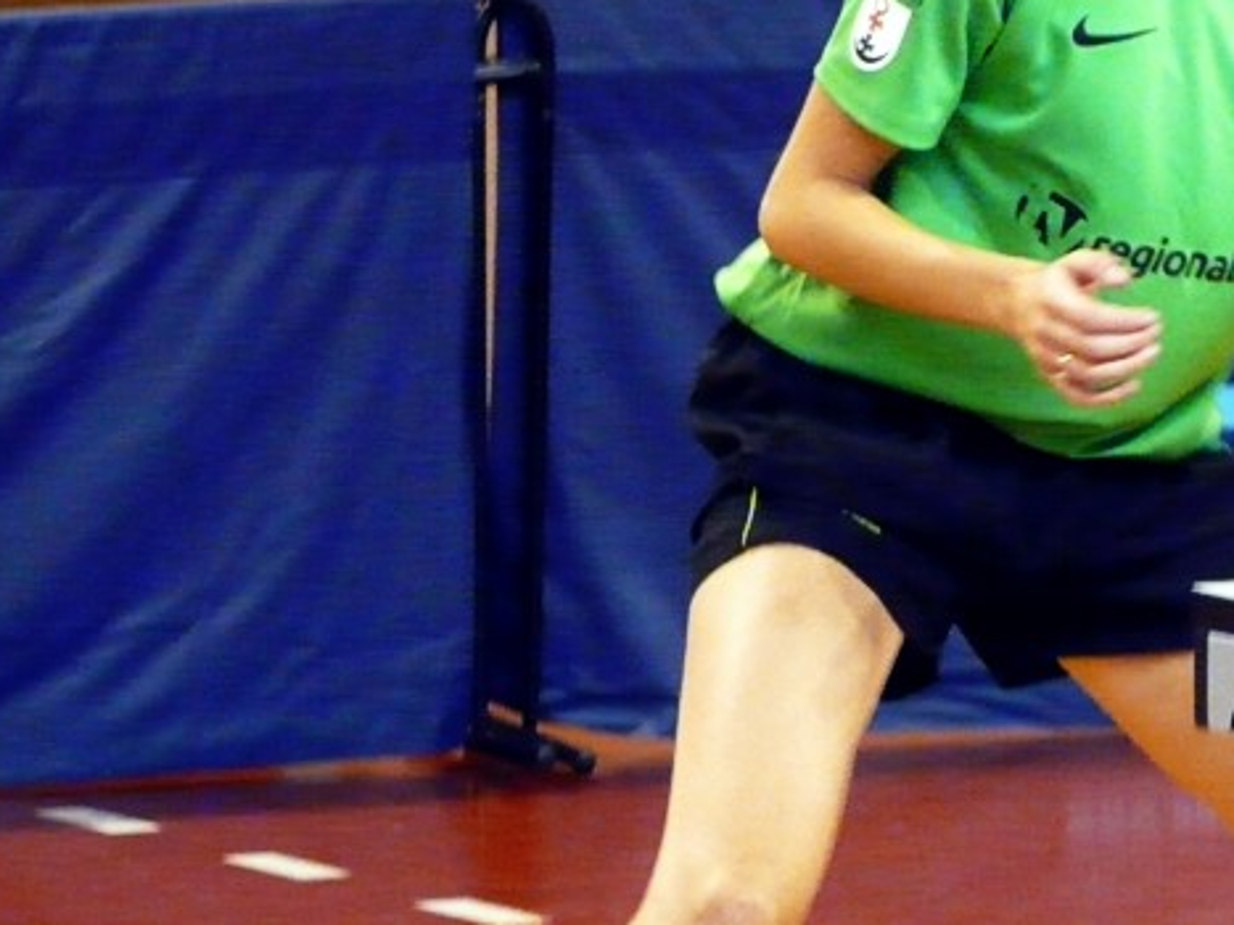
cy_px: 325
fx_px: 18069
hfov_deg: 3.9
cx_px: 1308
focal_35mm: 507
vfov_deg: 2.9
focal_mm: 38.4
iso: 800
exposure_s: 1/50
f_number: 3.6
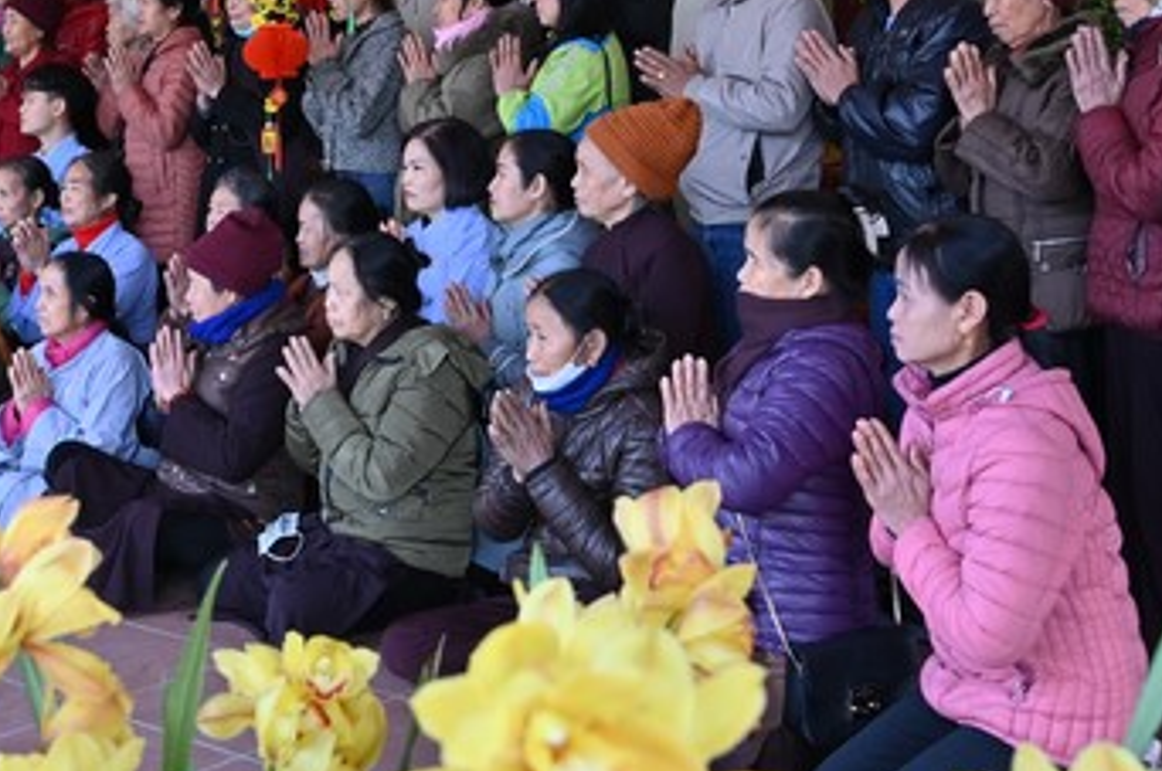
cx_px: 377
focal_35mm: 57
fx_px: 1837
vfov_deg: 23.2
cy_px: 112
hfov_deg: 34.7
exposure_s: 1/100
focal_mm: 30
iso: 400
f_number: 7.1
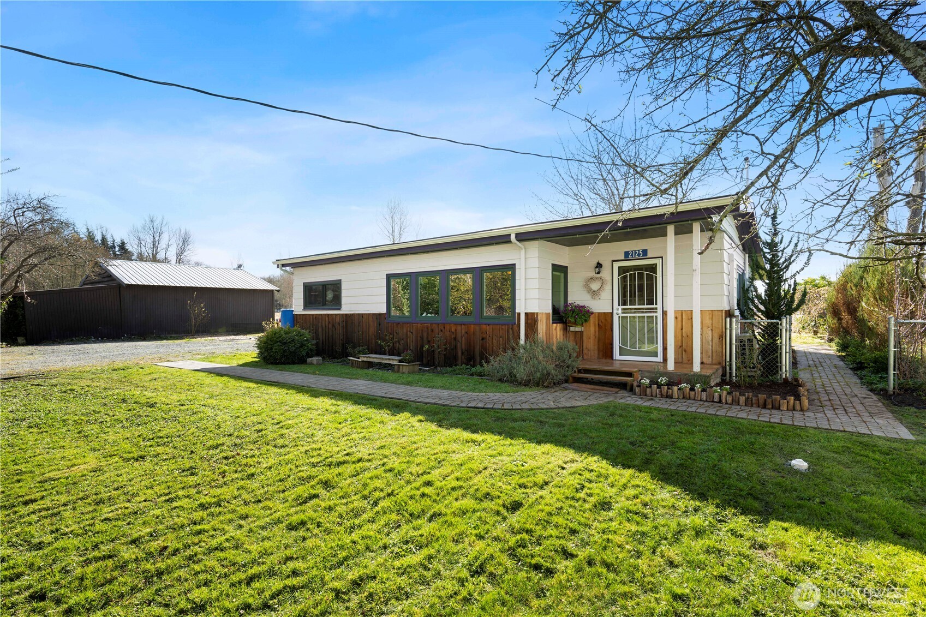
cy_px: 308
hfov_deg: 95.0
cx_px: 463
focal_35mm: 16
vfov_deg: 72.0
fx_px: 424
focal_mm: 16.5
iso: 200
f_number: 8
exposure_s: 1/50
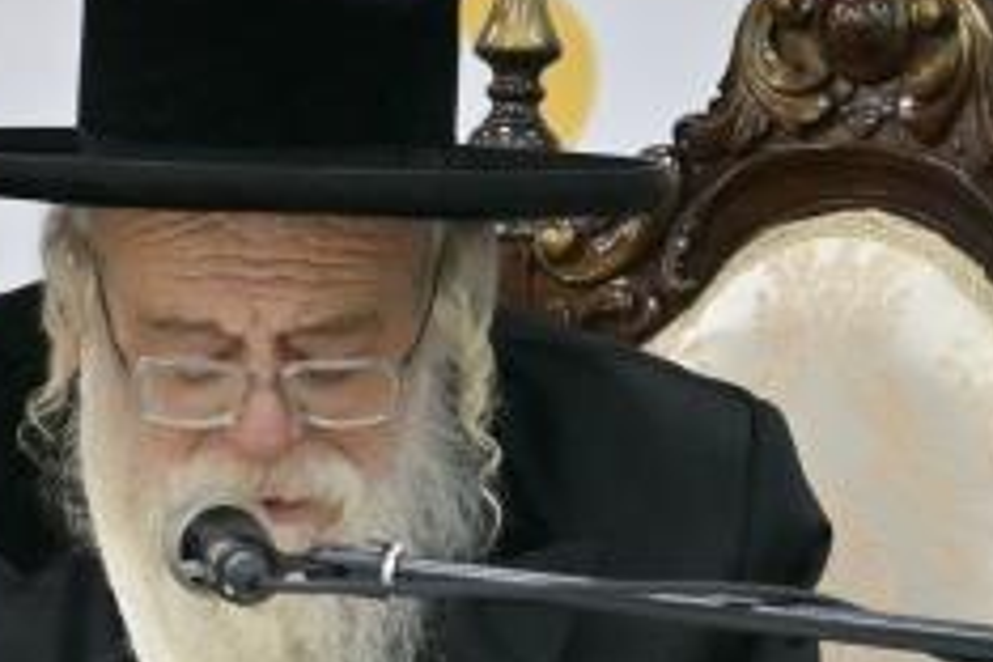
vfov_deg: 1.0
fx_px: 36187
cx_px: -199
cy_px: 569
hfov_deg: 1.6
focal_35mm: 1312
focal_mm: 200
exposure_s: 1/320
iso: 400
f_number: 2.8
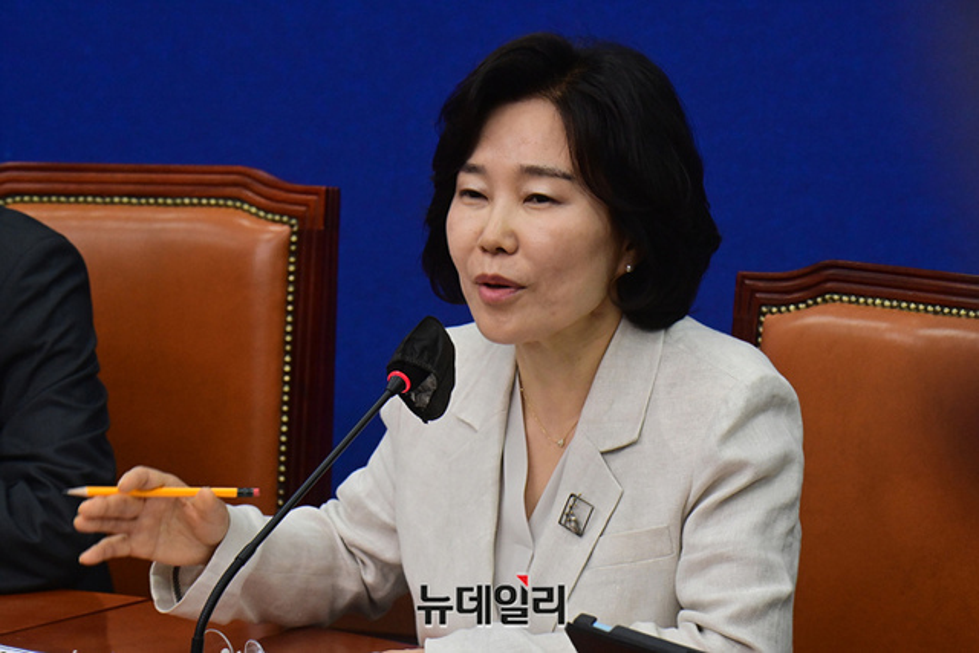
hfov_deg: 11.7
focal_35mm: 175
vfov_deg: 7.9
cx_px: 490
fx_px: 4760
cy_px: 326
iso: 6400
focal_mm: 175
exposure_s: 1/250
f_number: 10
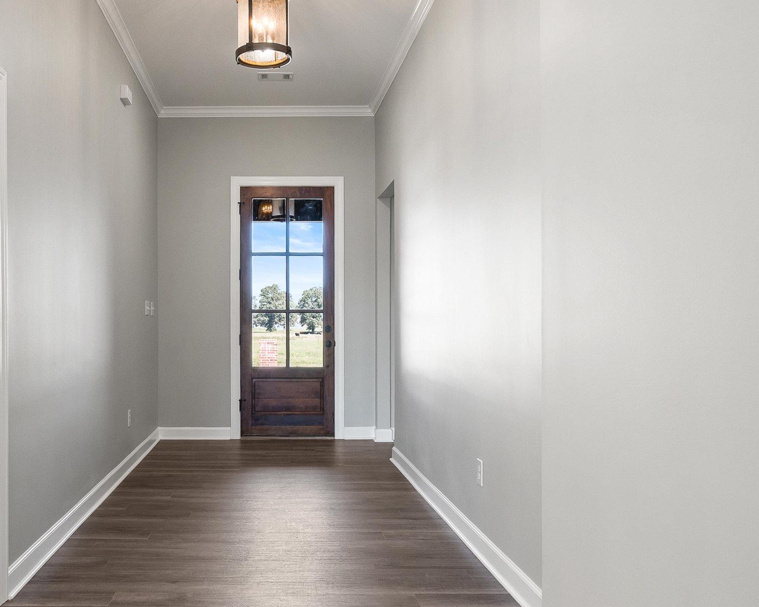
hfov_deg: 57.7
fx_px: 674
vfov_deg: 48.4
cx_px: 264
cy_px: 334
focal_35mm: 30
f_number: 5.6
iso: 1250
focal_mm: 16
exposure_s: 1/40
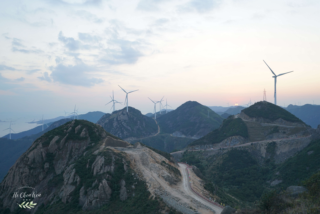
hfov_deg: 54.4
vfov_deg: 37.9
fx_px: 311
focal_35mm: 35
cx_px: 160
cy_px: 107
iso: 500
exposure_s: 1/125
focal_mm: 35
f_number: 5
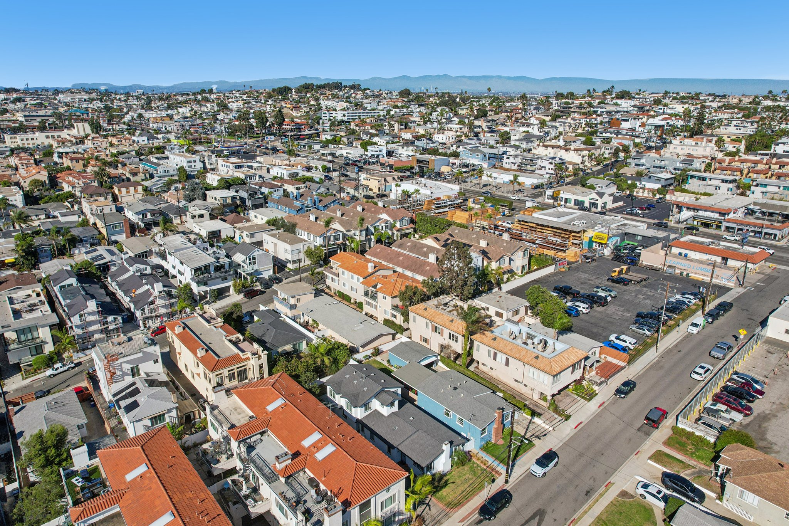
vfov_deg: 57.2
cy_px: 263
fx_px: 482
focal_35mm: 22
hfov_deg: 78.6
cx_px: 394
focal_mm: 8.4
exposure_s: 1/4000
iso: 140
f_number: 2.8
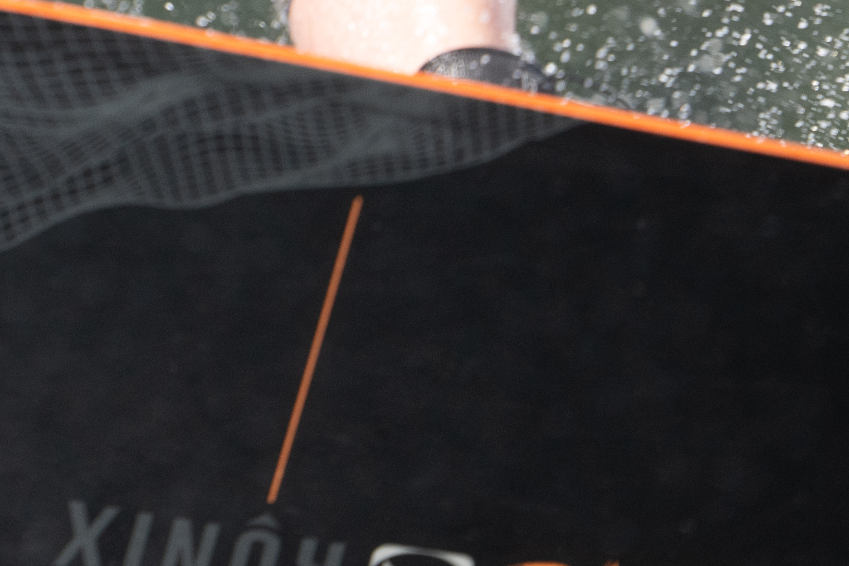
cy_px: -570
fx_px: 41598
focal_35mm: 1764
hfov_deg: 1.2
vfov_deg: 0.8
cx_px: -647
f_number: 4
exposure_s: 1/1600
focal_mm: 400
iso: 320
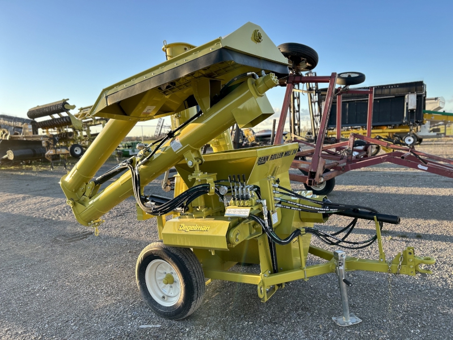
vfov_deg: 53.1
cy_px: 170
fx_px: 340
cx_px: 226
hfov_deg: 67.3
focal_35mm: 26
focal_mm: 5.7
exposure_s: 1/509
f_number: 1.5
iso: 50
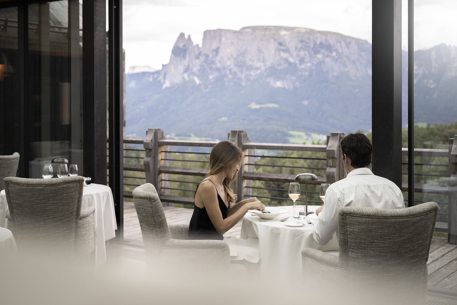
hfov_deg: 39.6
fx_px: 635
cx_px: 228
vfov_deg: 27.0
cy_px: 152
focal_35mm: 50
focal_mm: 50
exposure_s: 1/400
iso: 500
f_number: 3.2
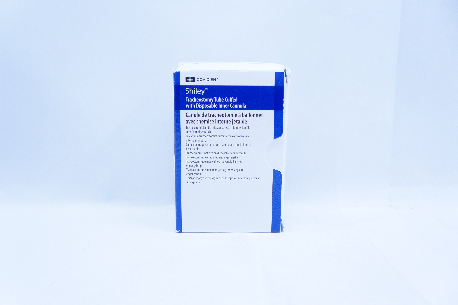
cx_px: 229
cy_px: 152
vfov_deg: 30.8
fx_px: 553
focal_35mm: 44
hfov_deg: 45.0
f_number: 4.5
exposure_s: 1/200
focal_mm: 29
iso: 800
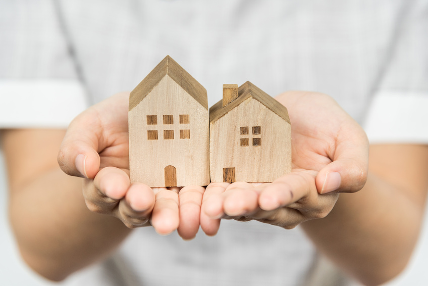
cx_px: 214
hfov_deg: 17.1
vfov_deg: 11.4
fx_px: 1427
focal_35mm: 120
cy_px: 143
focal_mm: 120
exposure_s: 1/125
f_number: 5.6
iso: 400
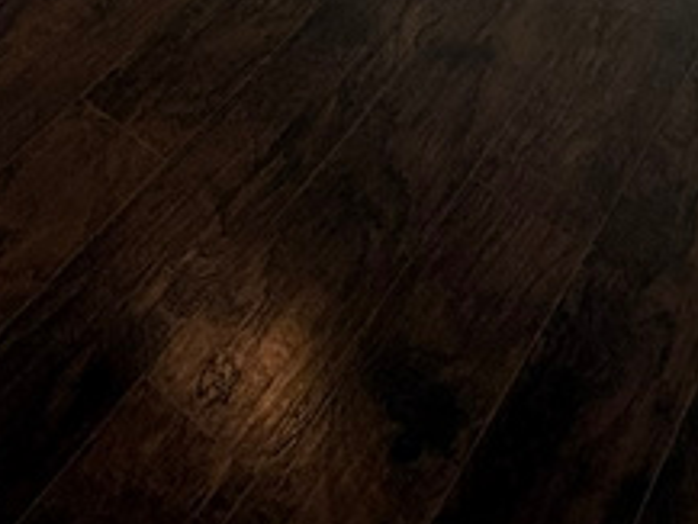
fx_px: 1332
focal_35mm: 66
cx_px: 135
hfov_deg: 28.7
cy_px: -659
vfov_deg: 15.3
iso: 50
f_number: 2.2
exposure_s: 1/291
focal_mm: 2.22
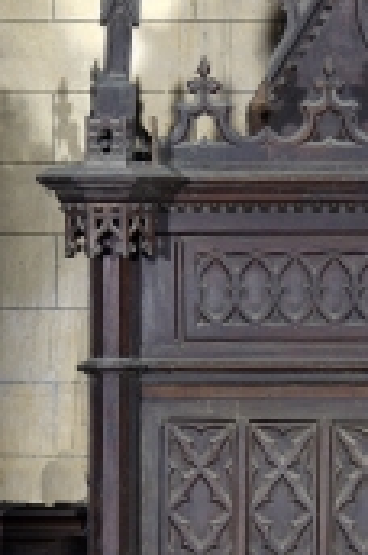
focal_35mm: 313
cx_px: 400
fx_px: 4818
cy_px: 468
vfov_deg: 6.6
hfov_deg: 4.4
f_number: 8
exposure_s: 1/80
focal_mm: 70
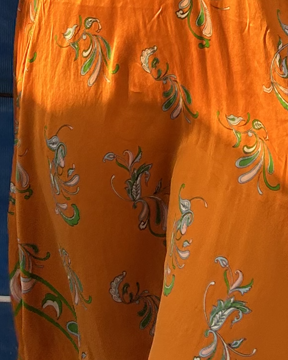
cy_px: -322
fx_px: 1502
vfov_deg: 12.3
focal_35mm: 141
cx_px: 195
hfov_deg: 10.9
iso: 50
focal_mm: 5.7
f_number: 1.5
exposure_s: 1/563
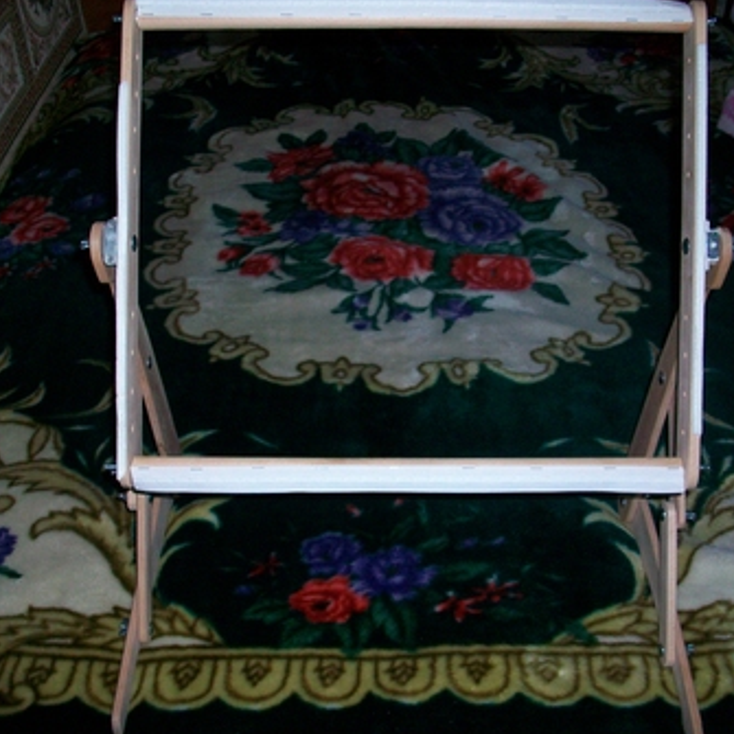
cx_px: 410
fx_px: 912
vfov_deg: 43.9
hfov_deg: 43.8
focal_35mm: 38
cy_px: 366
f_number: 2.8
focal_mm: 5.7
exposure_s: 1/60
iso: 120
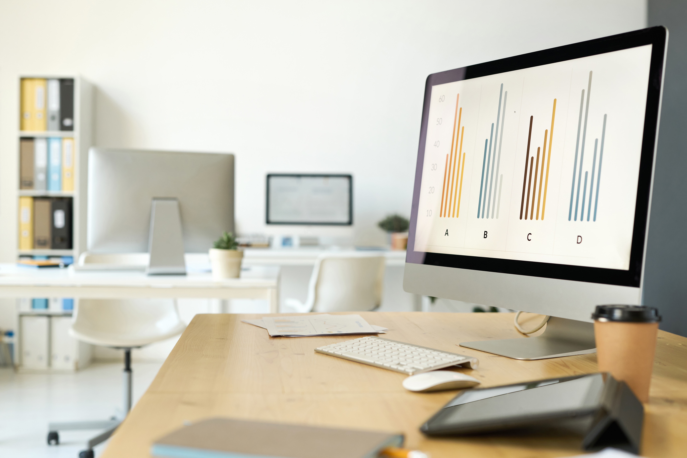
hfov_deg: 39.6
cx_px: 344
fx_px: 954
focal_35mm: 50
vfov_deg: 27.0
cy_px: 229
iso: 500
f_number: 3.2
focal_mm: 50
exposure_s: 1/160
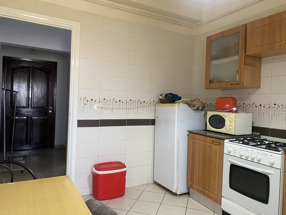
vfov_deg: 53.1
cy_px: 108
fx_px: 215
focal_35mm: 26
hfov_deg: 67.3
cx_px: 143
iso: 320
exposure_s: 1/60
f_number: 1.8
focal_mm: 4.25
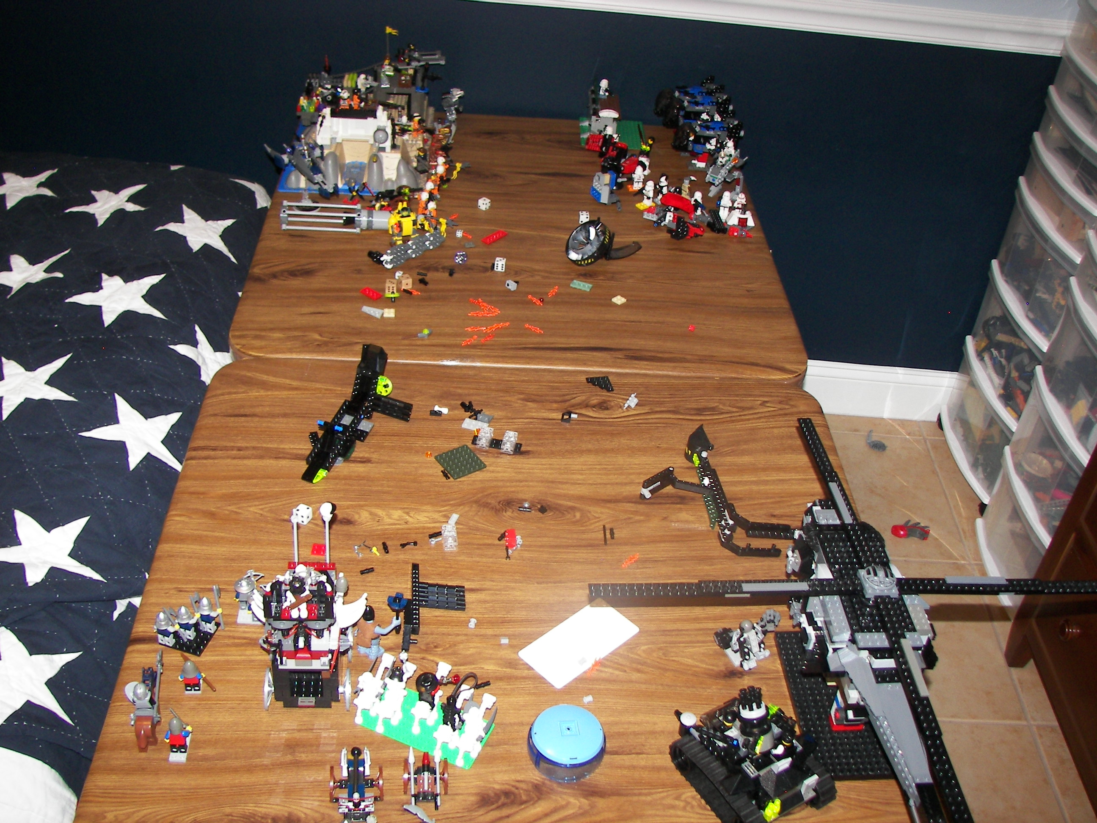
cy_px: 412
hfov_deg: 51.4
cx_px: 548
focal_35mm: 36
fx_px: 1141
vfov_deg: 39.7
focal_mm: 6
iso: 100
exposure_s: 1/30
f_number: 2.8
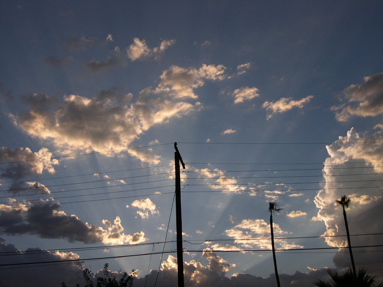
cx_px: 192
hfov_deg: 49.0
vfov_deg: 37.7
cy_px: 144
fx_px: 420
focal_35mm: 38
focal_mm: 8
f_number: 7.6
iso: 100
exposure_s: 1/263
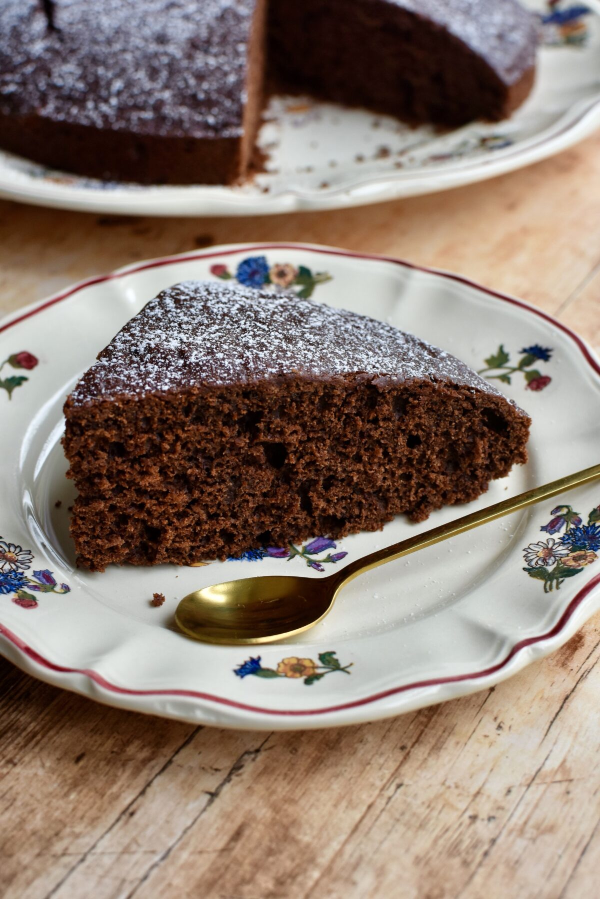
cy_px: 450
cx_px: 300
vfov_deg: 37.9
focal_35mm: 52
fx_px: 1312
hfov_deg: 25.8
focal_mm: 35
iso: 400
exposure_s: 1/125
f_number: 5.6
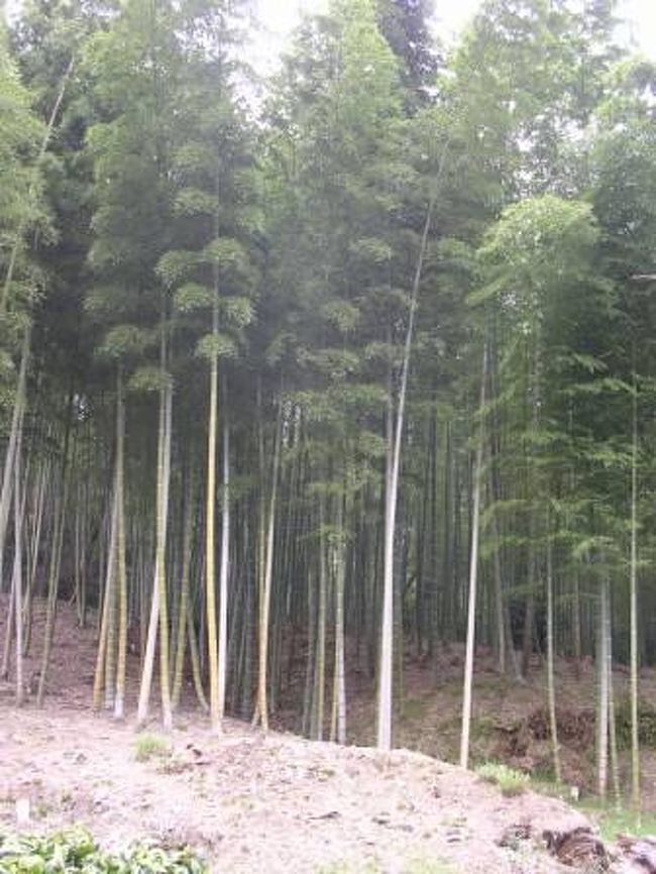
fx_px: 960
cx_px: 328
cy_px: 437
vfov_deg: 49.0
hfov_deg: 37.7
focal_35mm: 38
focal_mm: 5.8
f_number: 2.8
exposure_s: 1/43.1
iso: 100
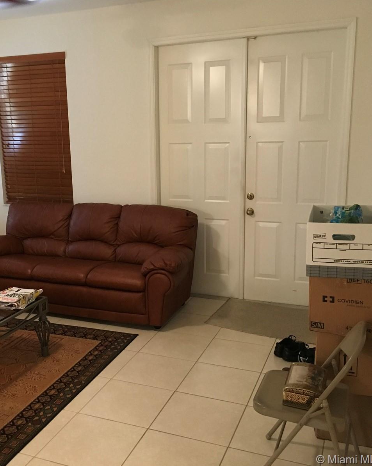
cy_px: 233
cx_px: 131
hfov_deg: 38.8
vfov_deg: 47.9
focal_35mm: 38
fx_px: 523
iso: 200
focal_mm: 4.15
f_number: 2.2
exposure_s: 1/17
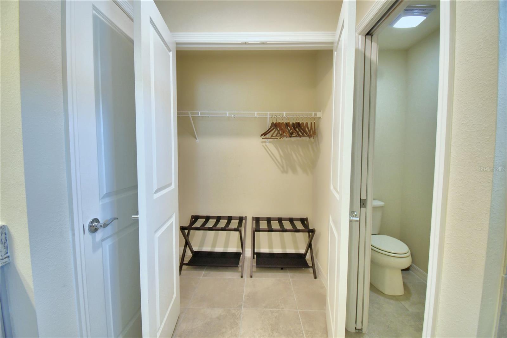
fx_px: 211
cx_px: 254
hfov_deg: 100.4
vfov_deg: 77.3
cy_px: 169
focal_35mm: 15
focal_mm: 10
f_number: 4.5
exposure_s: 1/30
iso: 400
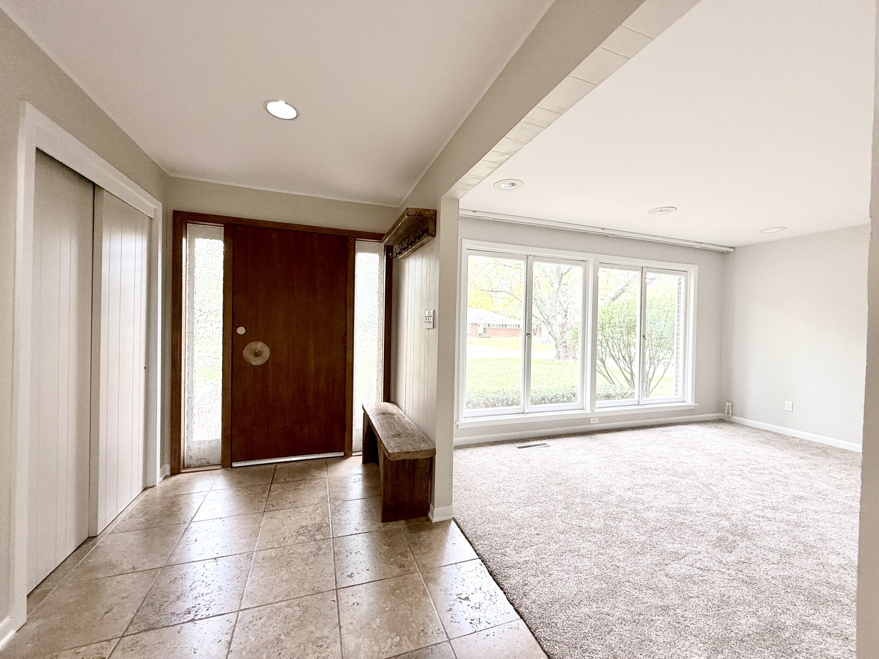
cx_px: 440
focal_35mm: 14
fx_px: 356
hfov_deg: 102.1
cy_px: 330
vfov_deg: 85.7
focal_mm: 2.22
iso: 160
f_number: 2.2
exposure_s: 1/120
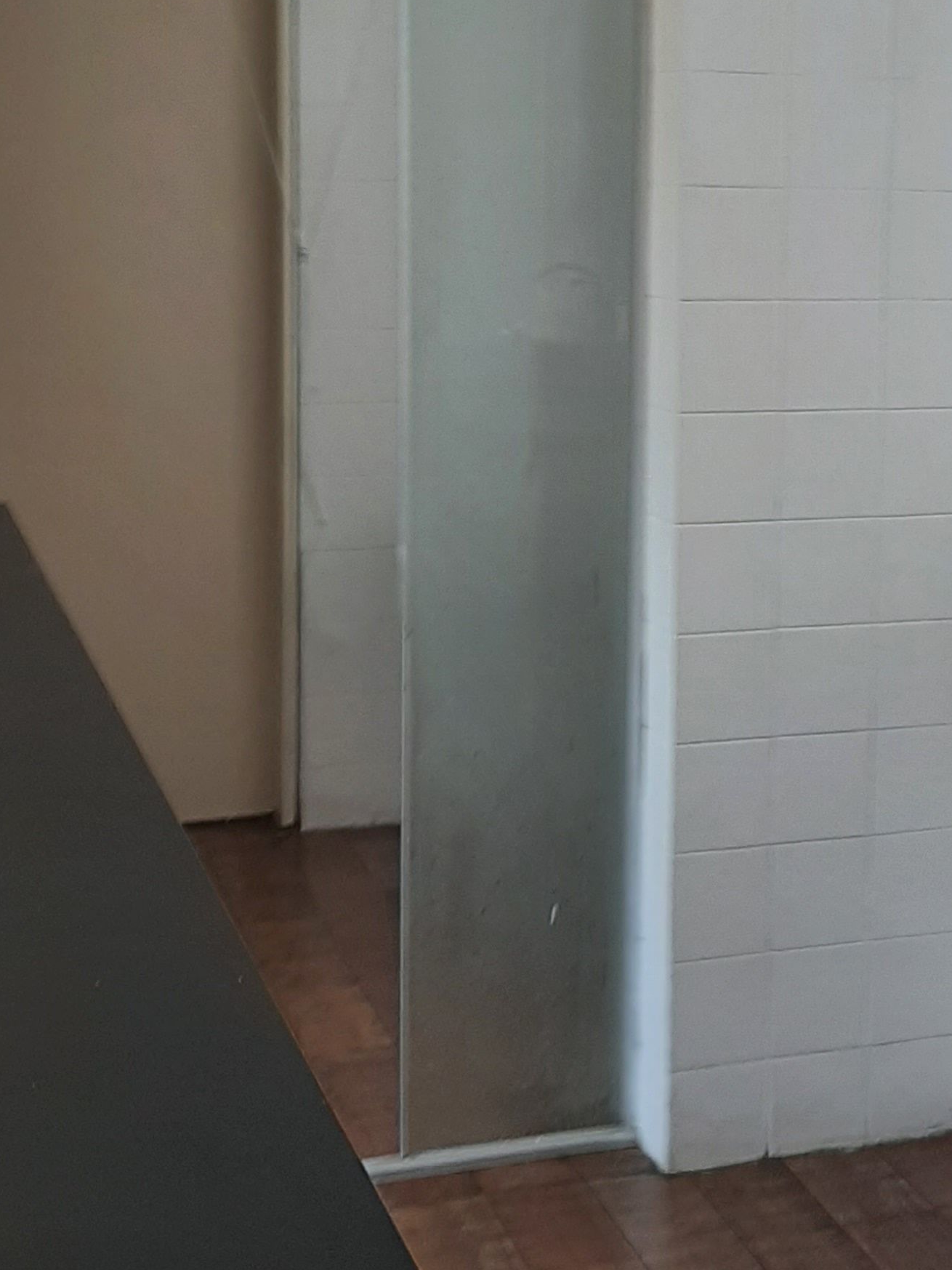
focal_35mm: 60
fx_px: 2200
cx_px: 770
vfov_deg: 31.8
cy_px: 387
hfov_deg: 24.0
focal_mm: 3.93
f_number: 1.7
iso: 40
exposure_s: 1/60
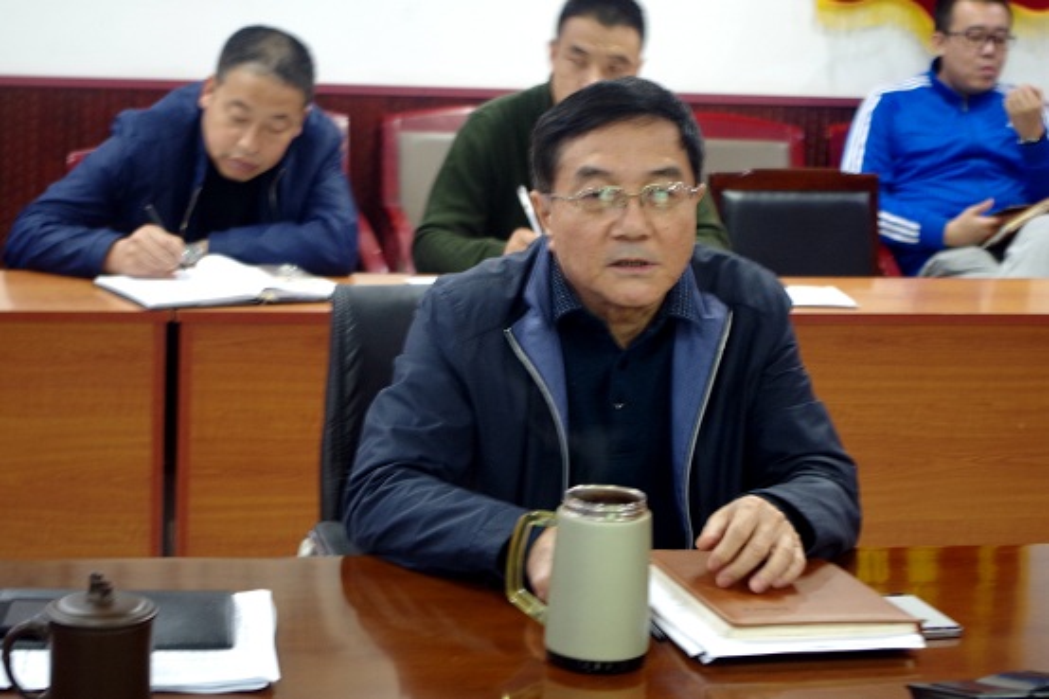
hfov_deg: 24.8
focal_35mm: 82
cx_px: 524
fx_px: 2389
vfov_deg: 16.6
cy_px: 350
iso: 800
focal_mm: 55
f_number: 5.6
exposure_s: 1/6
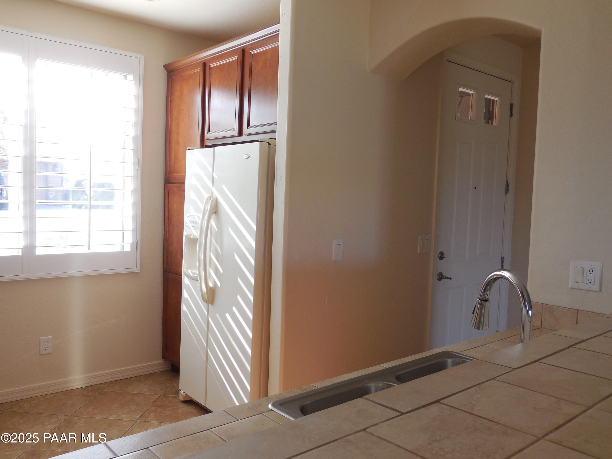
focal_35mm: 30
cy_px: 230
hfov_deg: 60.0
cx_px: 306
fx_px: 530
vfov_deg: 46.8
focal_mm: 5.3
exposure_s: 1/40
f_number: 3.2
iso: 125
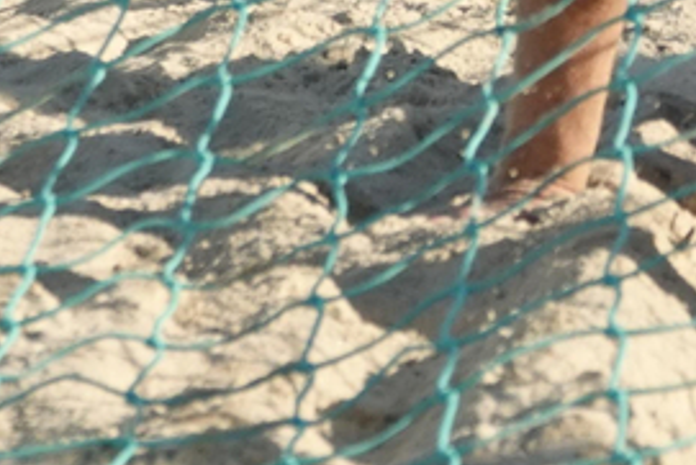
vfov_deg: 2.2
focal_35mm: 631
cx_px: 853
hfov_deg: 3.3
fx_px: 12205
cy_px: -794
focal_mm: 39.42
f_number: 4
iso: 250
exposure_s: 1/1600
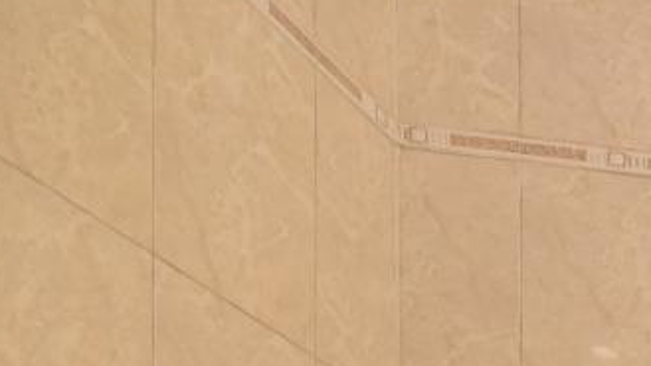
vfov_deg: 12.4
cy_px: 973
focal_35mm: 67
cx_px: 1460
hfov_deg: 16.6
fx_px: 1156
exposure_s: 1/160
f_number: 4.5
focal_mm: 14
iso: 1600
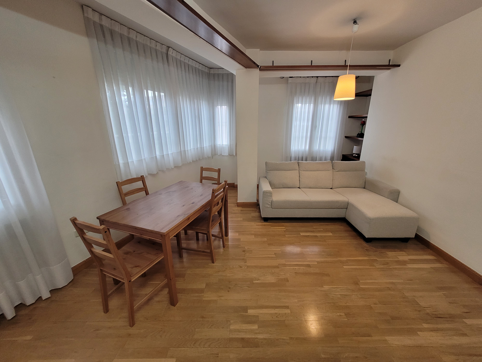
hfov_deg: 106.2
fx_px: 181
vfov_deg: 89.9
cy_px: 181
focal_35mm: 13
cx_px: 241
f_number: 2.2
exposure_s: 1/50
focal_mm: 1.74
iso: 200
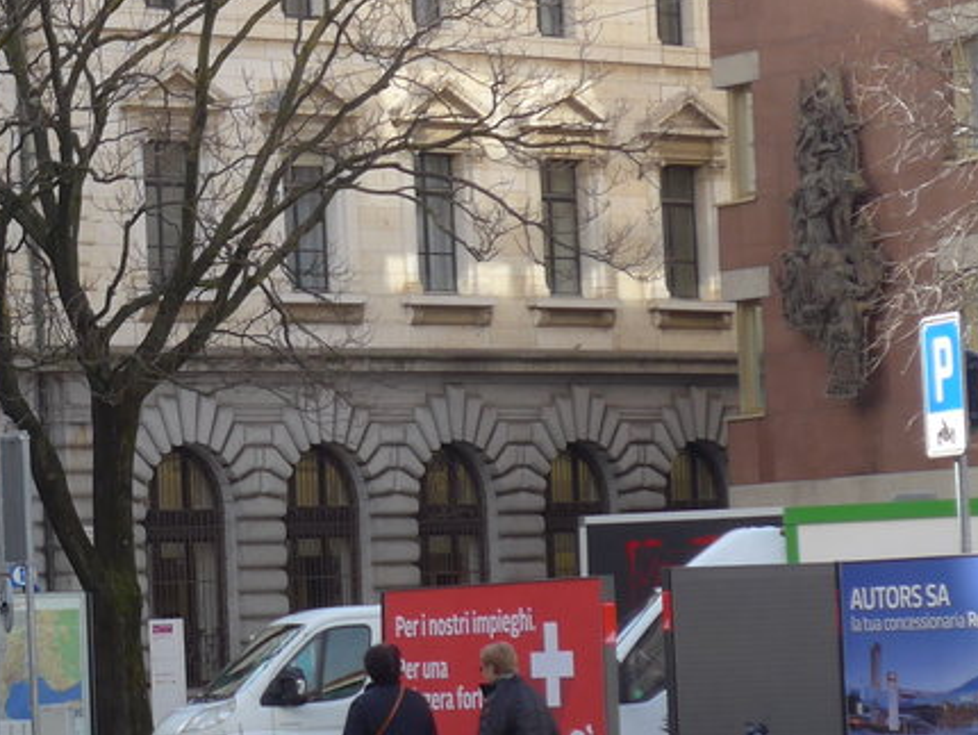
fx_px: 5201
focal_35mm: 184
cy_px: 412
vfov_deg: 8.1
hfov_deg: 10.5
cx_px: -375
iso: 80
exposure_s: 1/250
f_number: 3.9
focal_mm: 13.4
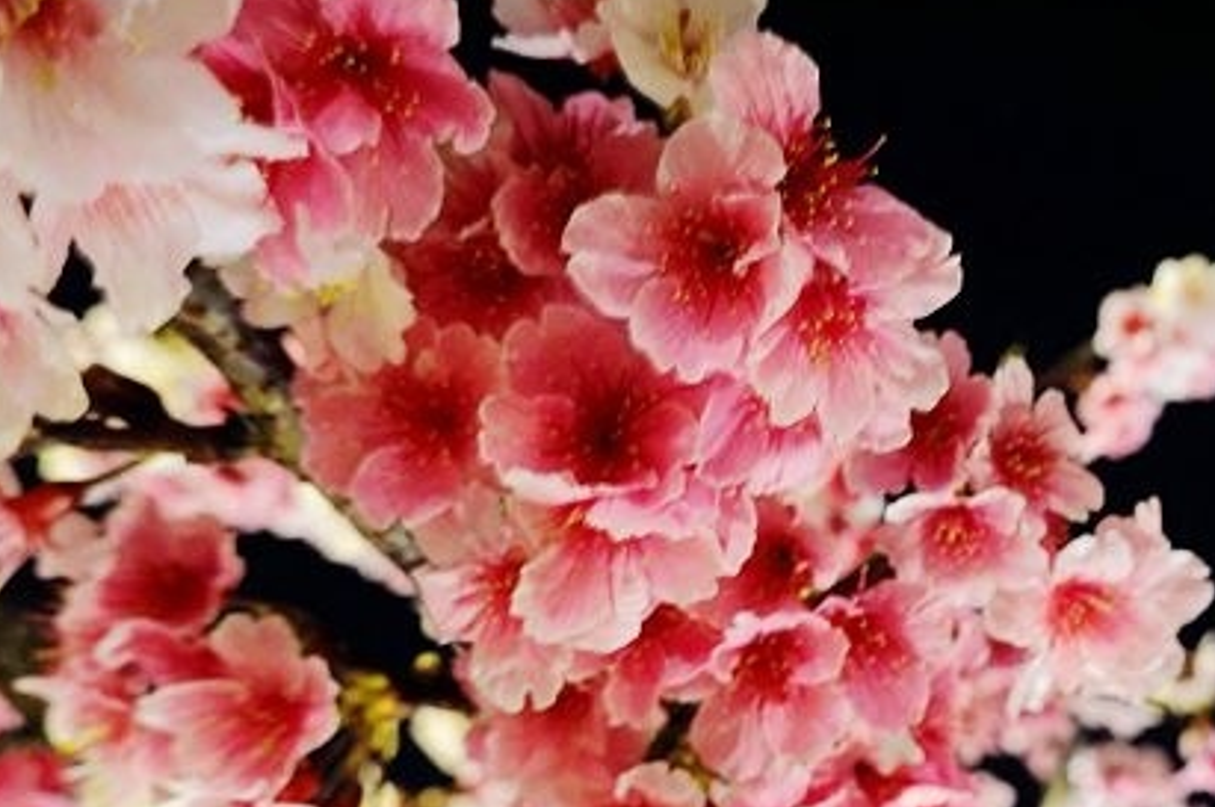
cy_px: 507
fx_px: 1281
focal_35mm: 38
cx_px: 940
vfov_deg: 34.8
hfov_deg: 48.4
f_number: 2.8
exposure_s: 1/4
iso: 1600
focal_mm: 9
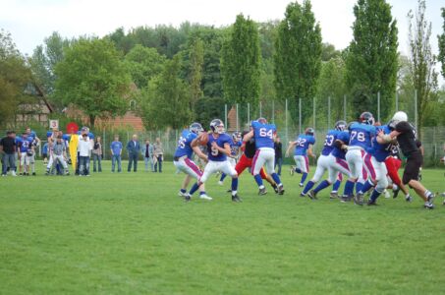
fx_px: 1295
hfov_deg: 19.5
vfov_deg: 13.0
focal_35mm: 105
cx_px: 222
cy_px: 148
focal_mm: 70
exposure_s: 1/800
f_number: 4
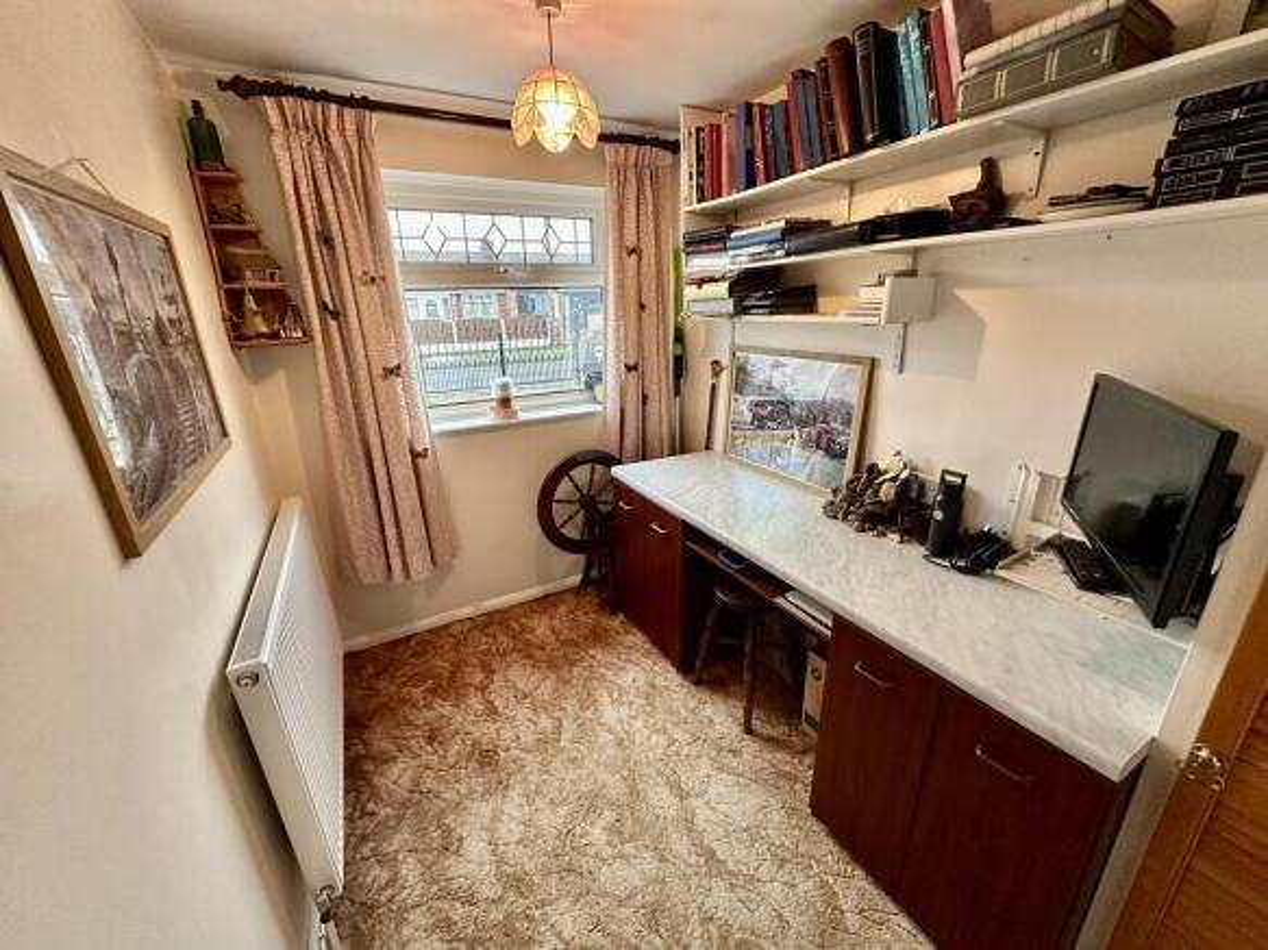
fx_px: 513
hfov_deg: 102.1
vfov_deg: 85.7
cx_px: 634
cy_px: 475
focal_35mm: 14
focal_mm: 2.22
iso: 320
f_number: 2.2
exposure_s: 1/100
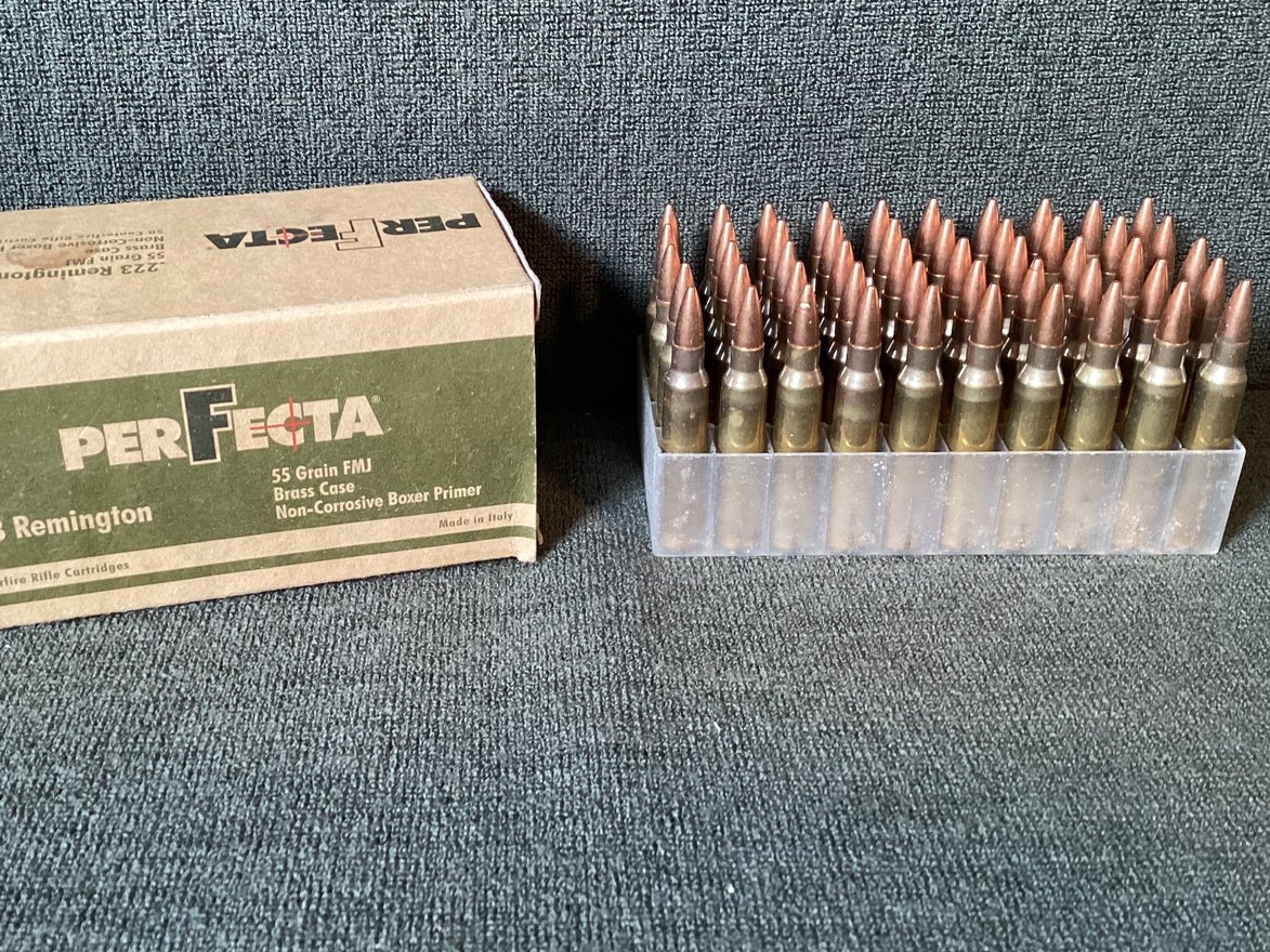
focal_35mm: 40
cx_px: 536
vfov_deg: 35.9
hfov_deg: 46.6
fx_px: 1468
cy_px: 430
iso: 250
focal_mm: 3.3
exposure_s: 1/50
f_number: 2.4
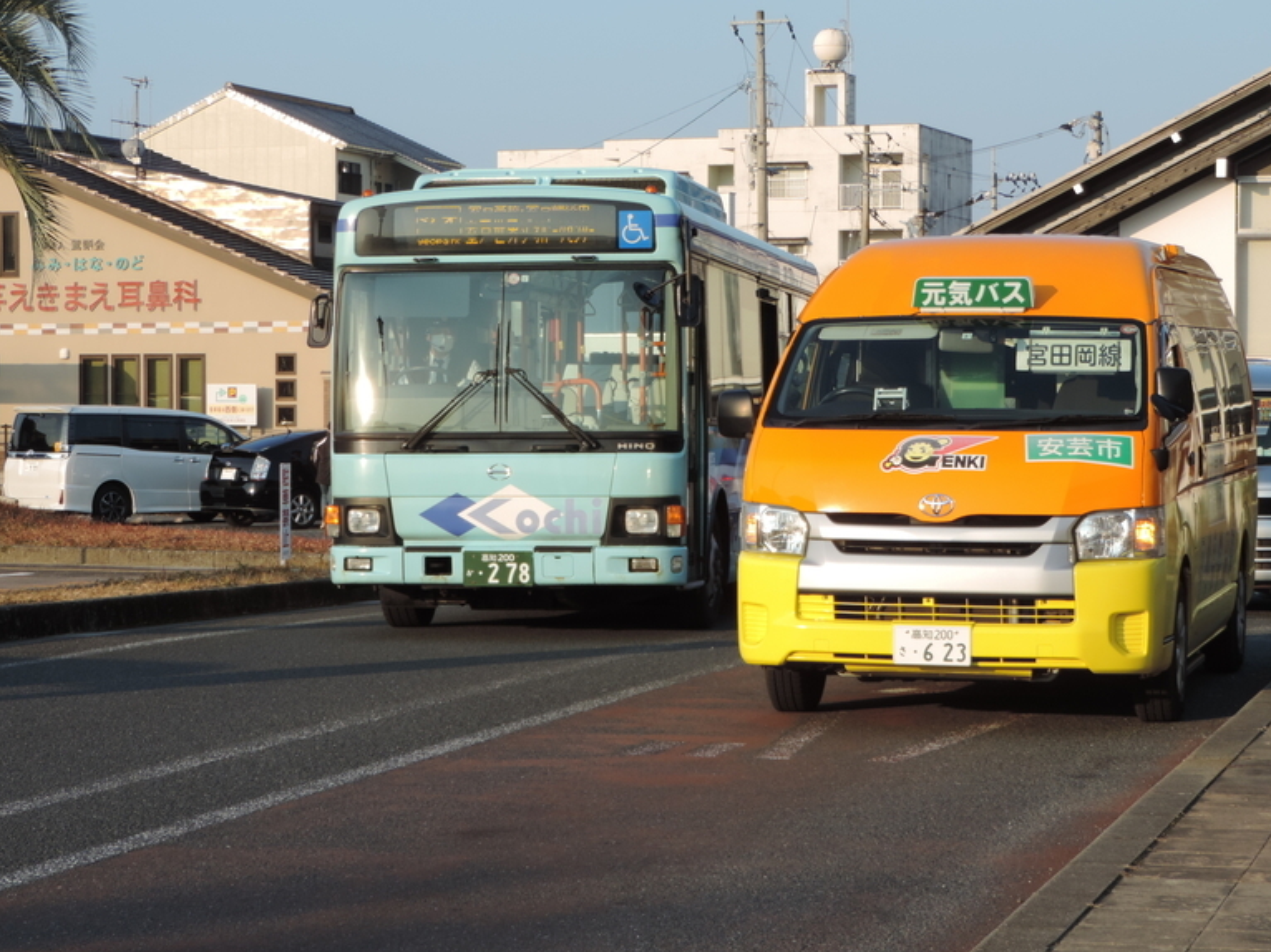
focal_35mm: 94
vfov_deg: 15.7
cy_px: 484
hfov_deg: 20.9
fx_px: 3450
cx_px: 611
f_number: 4.1
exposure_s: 1/320
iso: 80
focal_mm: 16
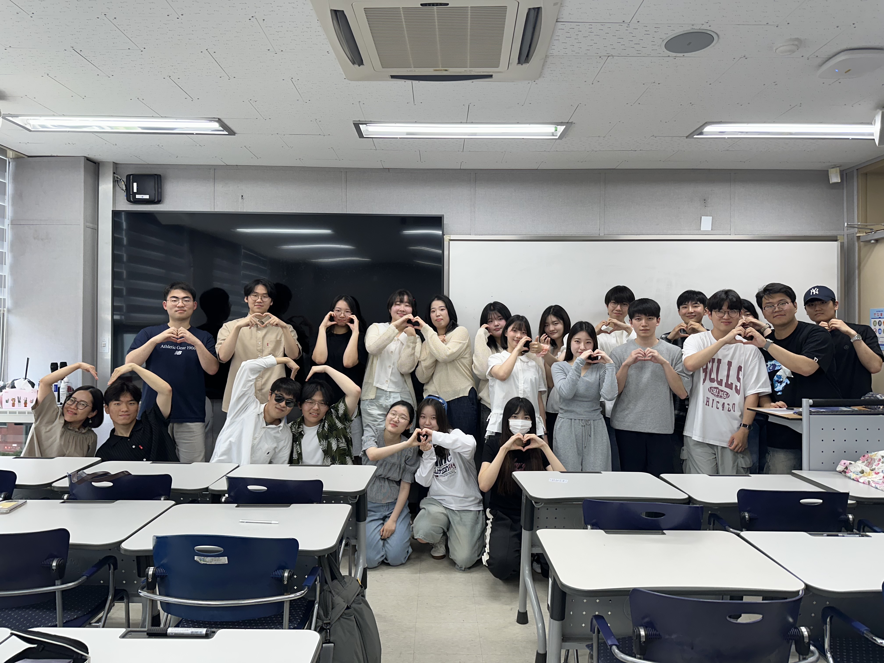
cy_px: 332
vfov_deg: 56.8
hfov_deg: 71.6
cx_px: 442
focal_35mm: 24
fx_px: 613
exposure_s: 1/120
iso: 125
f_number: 1.78
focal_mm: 6.86
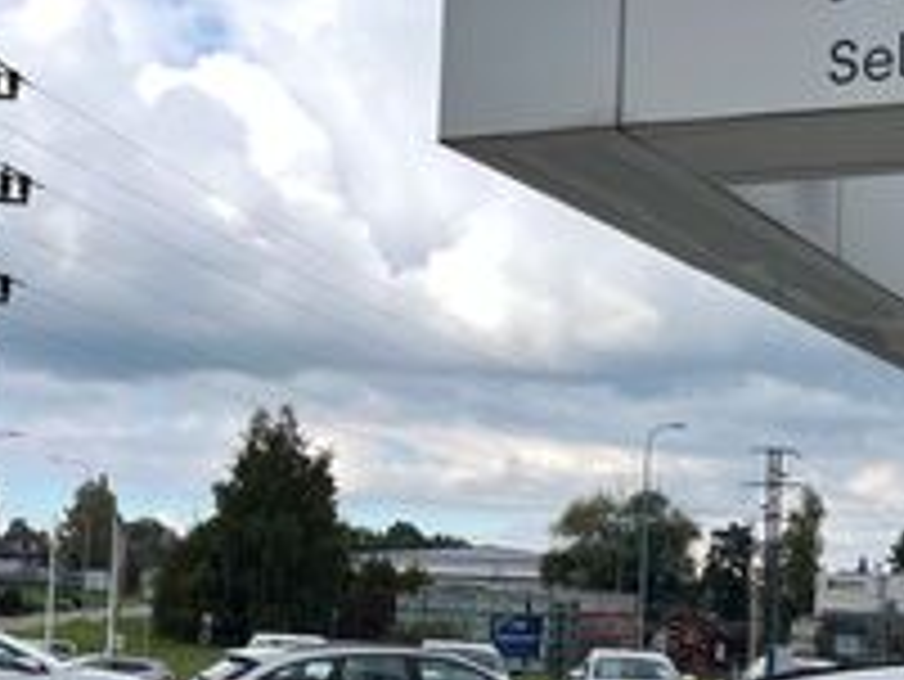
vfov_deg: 22.9
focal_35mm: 63
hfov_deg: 28.6
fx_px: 1646
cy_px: 563
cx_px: 926
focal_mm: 5.1
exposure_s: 1/537
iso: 50
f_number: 1.6
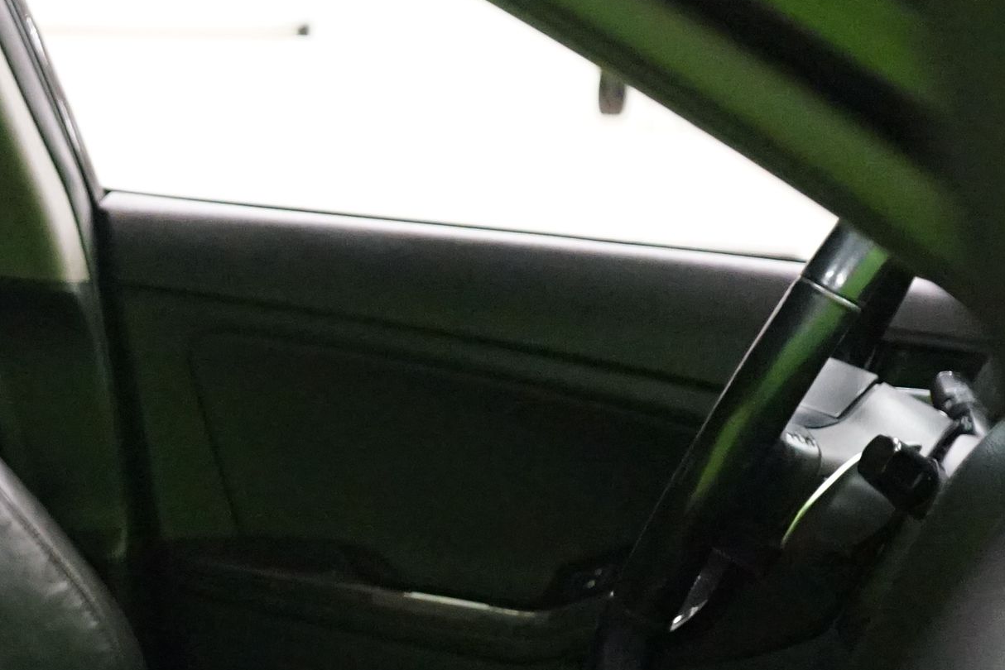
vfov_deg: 14.1
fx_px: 2625
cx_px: -13
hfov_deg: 20.9
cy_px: 788
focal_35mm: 94
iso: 6400
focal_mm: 29
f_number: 3.5
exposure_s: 1/40
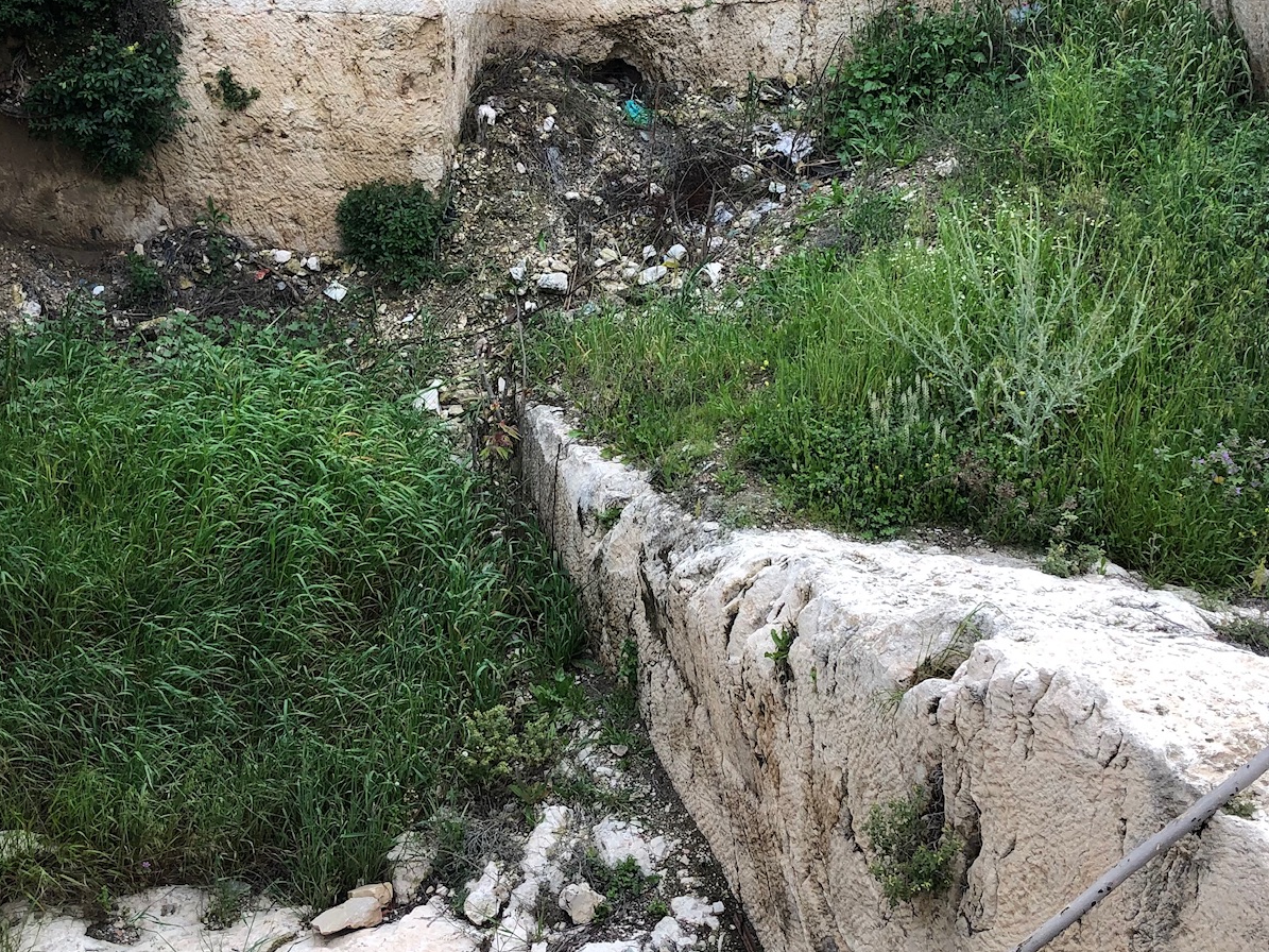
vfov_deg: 30.1
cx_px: 640
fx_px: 1759
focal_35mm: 48
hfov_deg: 39.7
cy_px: 353
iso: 20
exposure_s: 1/338
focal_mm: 3.99
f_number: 1.8
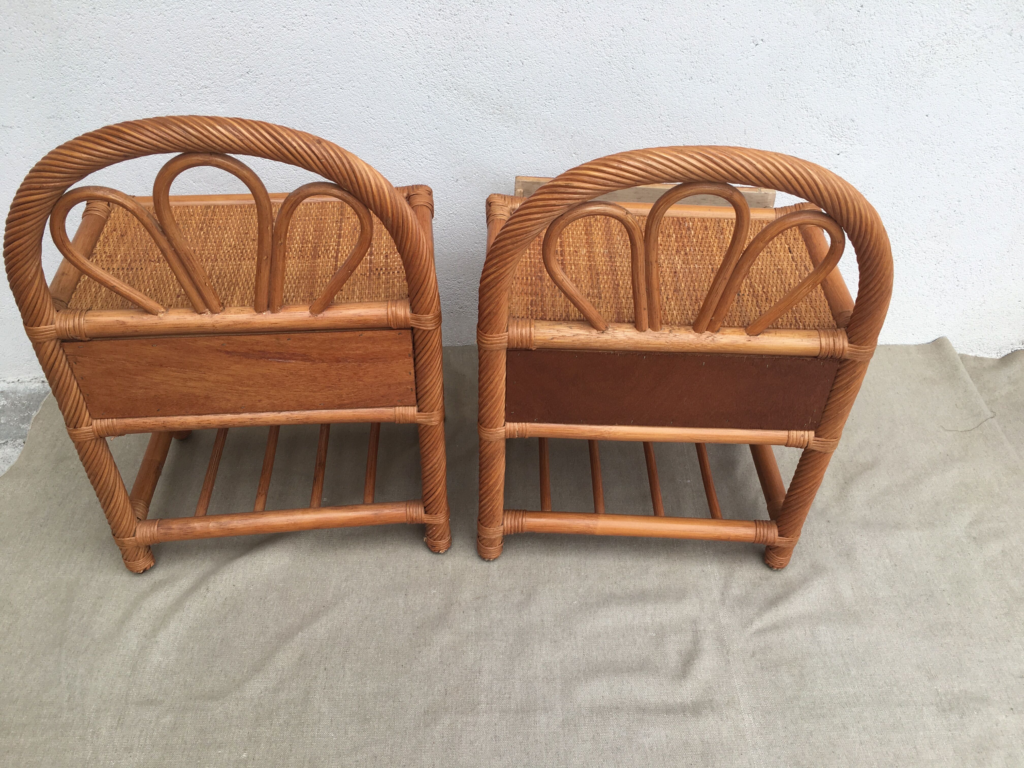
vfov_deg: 48.2
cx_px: 512
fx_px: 858
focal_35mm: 29
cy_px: 384
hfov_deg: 61.7
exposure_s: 1/106
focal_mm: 4.15
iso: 25
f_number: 2.2
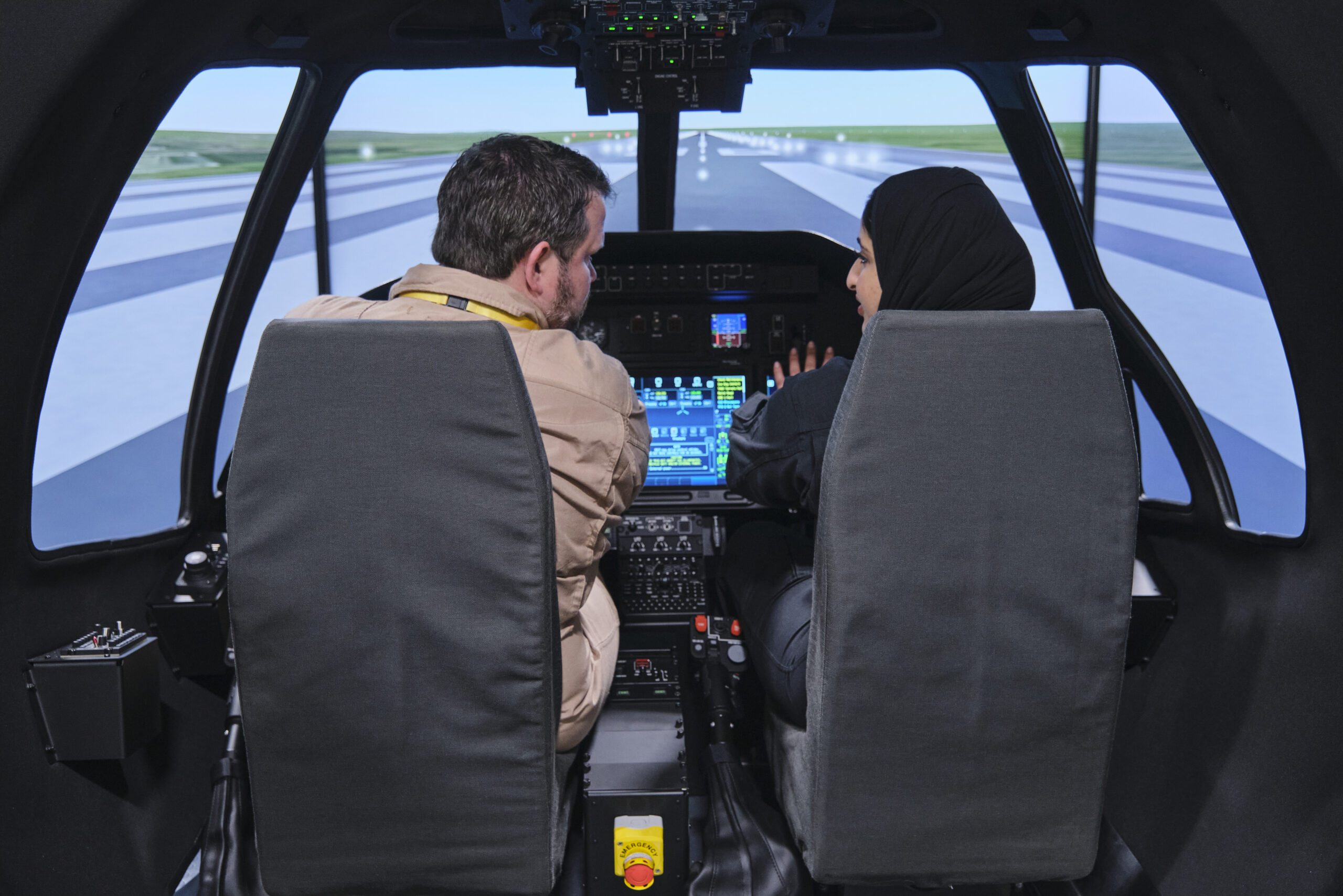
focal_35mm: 47
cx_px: 672
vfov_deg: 28.7
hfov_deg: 41.9
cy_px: 448
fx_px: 1753
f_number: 2.8
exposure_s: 1/125
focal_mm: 31.1
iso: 1600
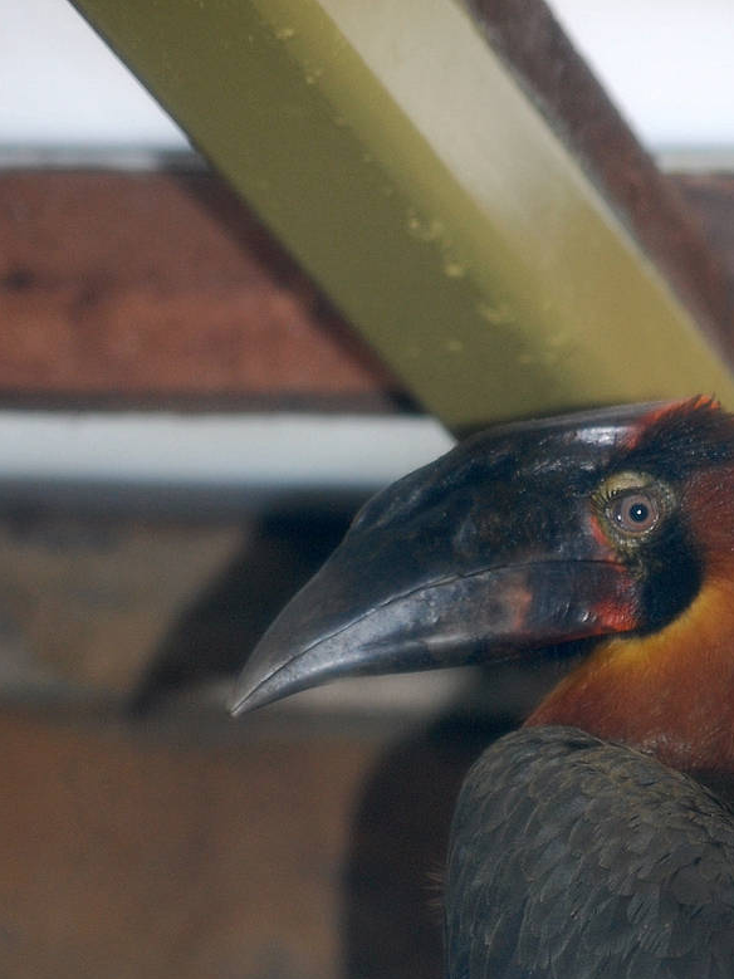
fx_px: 6533
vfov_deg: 8.5
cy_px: 954
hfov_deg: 6.4
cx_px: 636
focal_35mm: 231
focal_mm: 78
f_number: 4.5
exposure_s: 1/60
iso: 400
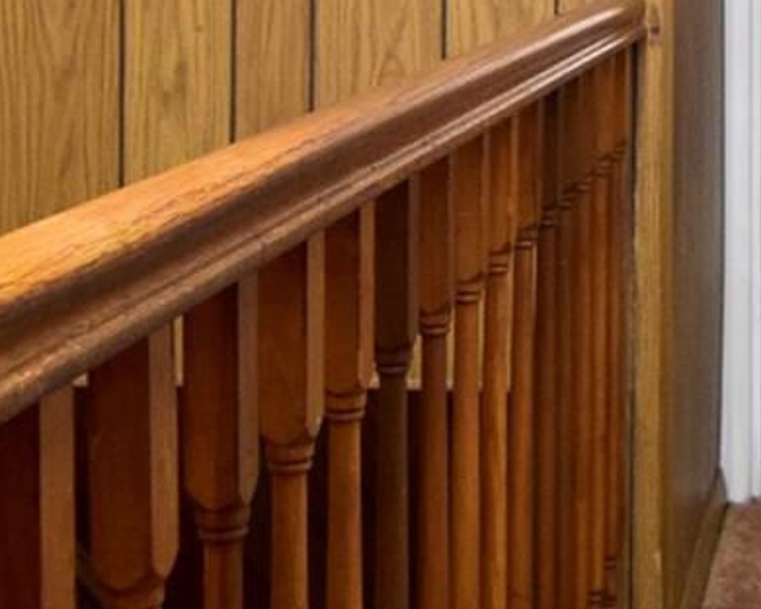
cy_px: -47
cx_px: 835
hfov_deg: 22.2
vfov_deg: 18.2
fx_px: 1835
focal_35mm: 81
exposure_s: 1/60
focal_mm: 11
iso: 1600
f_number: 3.2
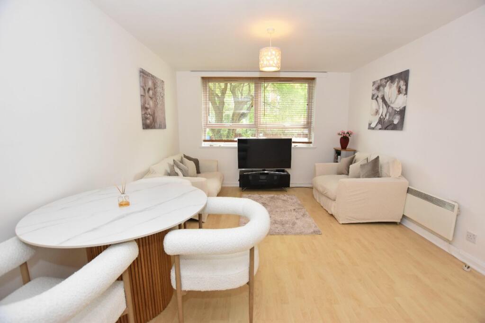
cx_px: 242
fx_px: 202
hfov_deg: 100.4
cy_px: 162
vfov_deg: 77.3
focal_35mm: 15
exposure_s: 1/125
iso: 900
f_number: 4
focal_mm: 10
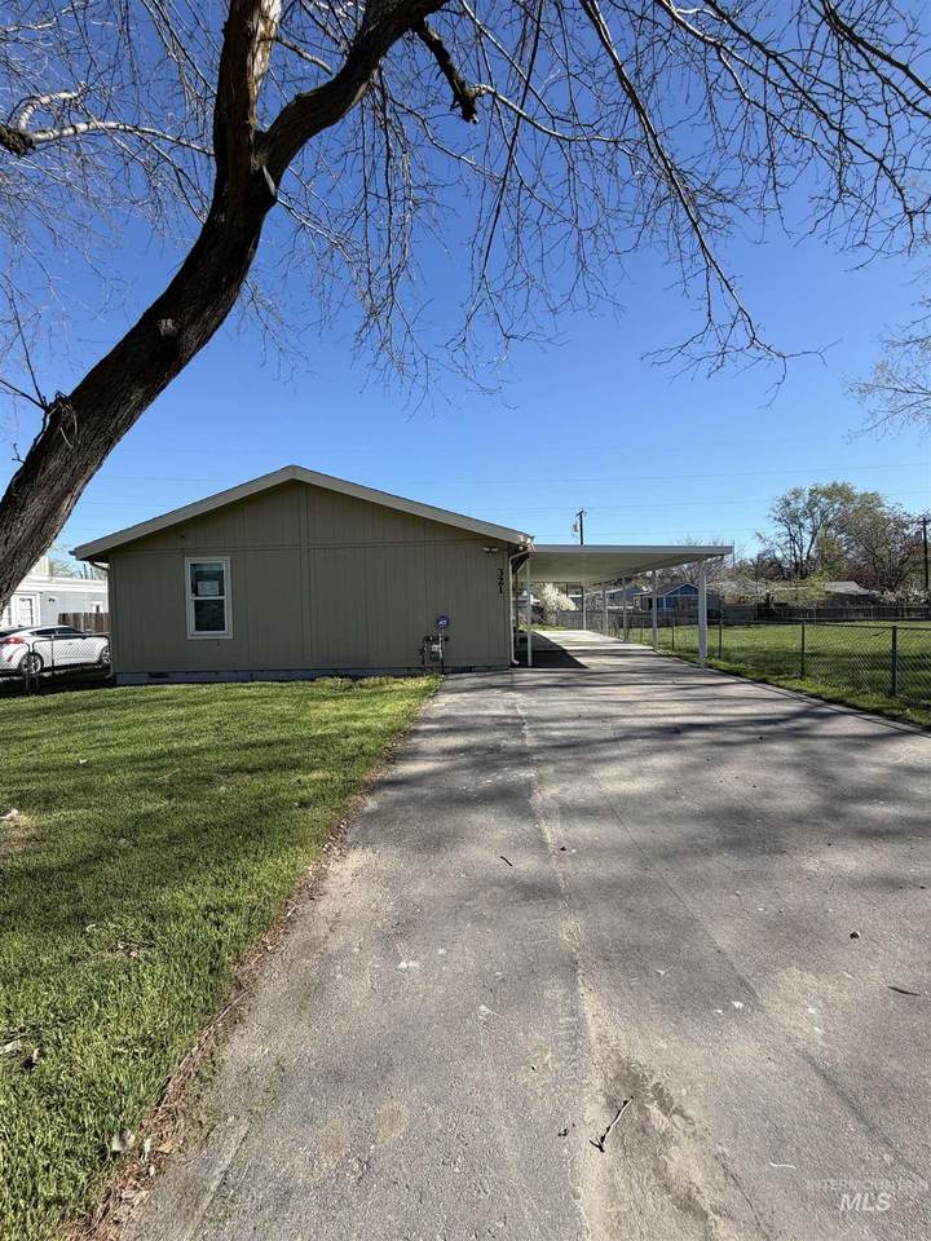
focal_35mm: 14
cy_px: 620
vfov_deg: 102.1
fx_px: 502
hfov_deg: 85.7
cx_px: 466
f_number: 2.2
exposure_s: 1/770
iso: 32
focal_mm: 2.22
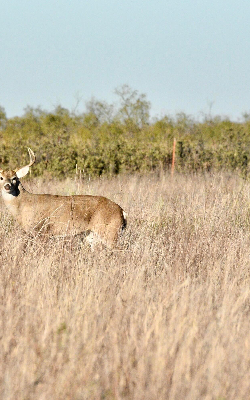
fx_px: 8341
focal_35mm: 765
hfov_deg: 1.7
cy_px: 200
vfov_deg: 2.7
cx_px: 90
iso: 6400
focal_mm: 500
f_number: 18
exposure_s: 1/4000
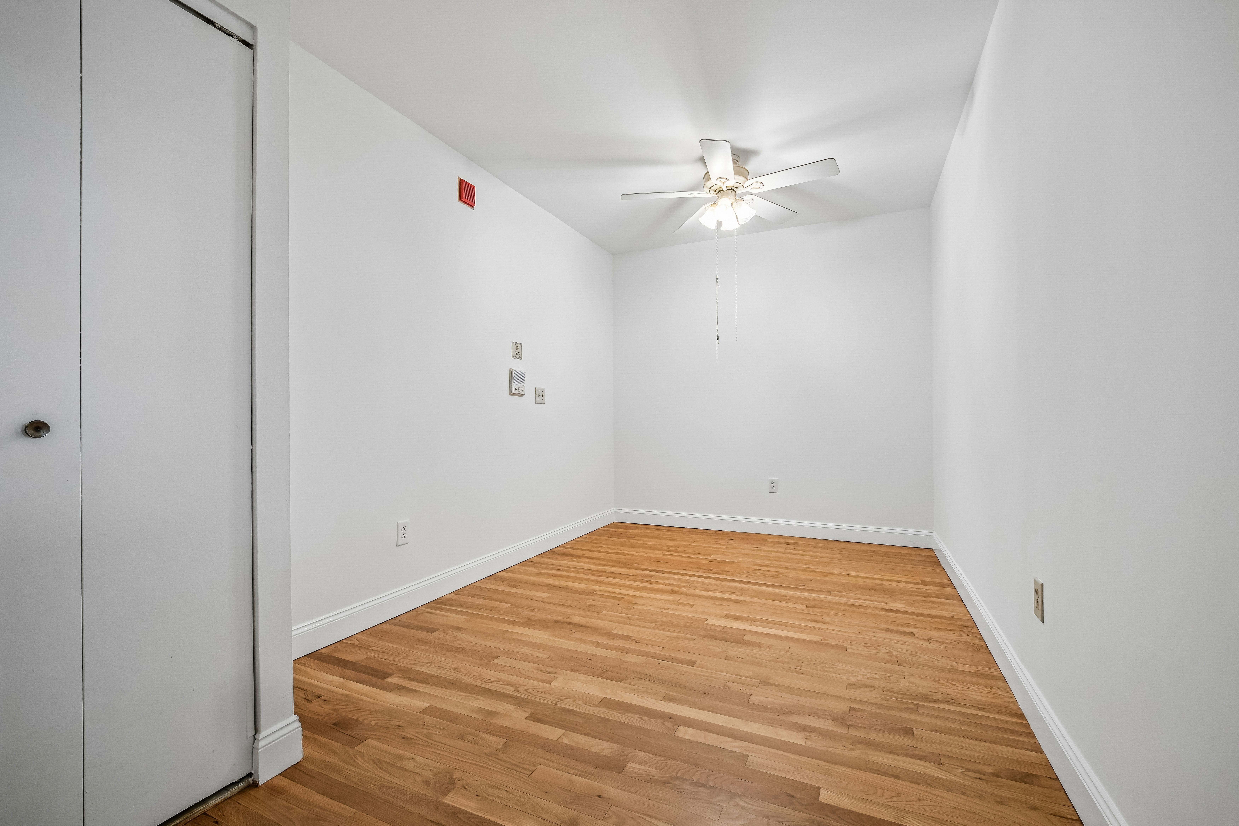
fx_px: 482
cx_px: 620
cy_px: 413
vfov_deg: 81.2
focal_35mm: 14
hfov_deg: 104.3
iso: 500
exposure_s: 1/5
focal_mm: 14
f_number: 8
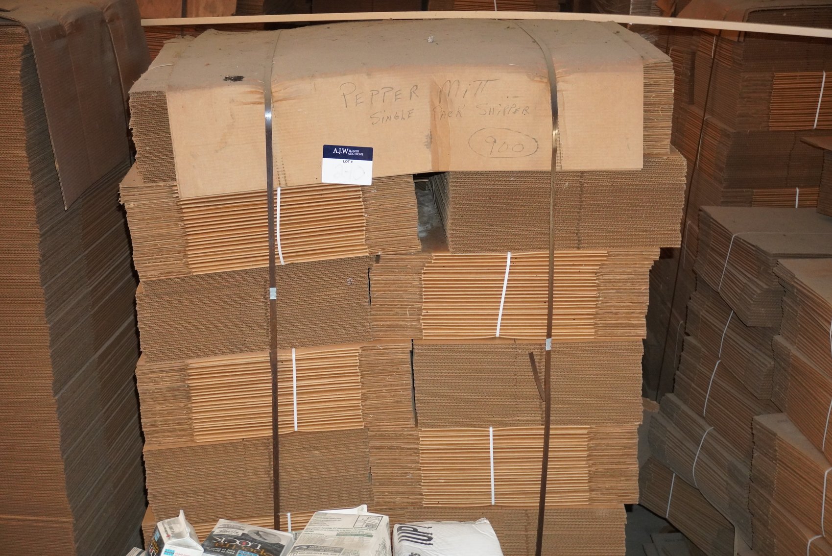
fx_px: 1179
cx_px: 416
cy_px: 278
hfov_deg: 38.9
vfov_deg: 26.5
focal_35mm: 51
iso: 3200
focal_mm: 34
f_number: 5
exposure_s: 1/80
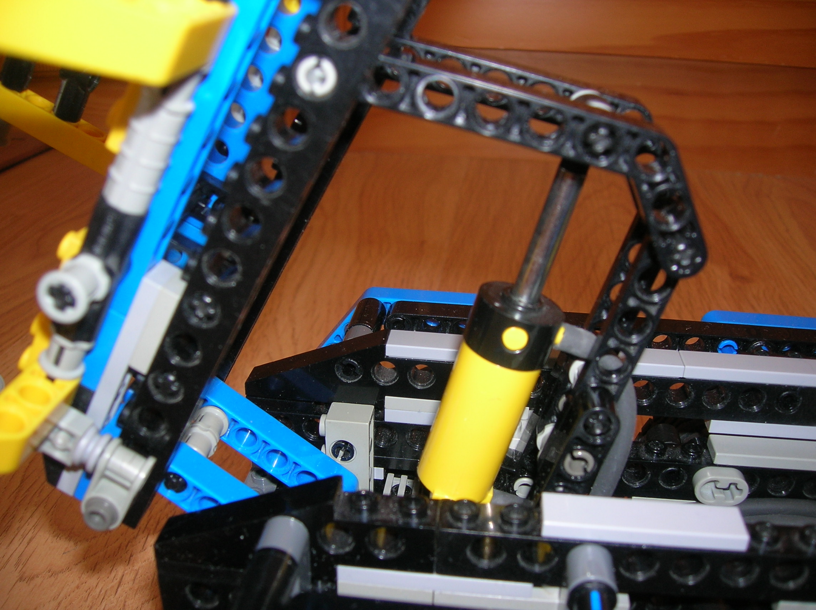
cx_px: 408
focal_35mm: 34
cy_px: 305
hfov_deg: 54.0
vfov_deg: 41.7
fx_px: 801
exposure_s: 1/60.1
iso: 50
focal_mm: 5.7
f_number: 2.9
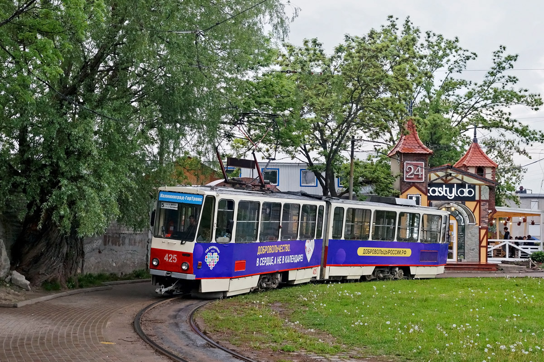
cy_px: 181
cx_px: 272
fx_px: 680
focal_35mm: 45
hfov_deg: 43.6
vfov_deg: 29.9
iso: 800
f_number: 5.6
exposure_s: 1/125
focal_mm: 30
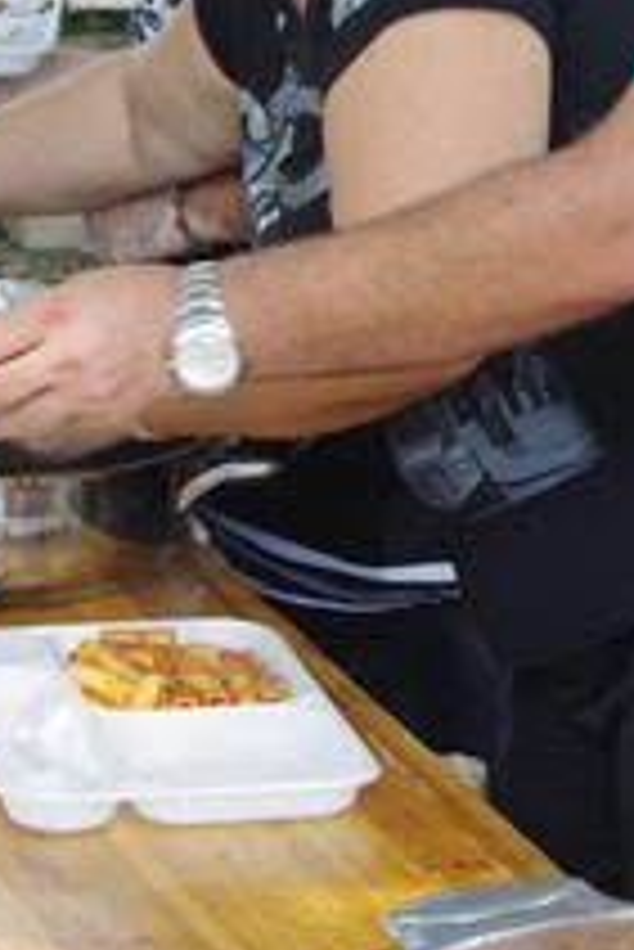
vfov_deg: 9.0
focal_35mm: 227
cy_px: 243
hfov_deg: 6.1
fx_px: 5986
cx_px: 558
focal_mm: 43
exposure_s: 1/125
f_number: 6.3
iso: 800
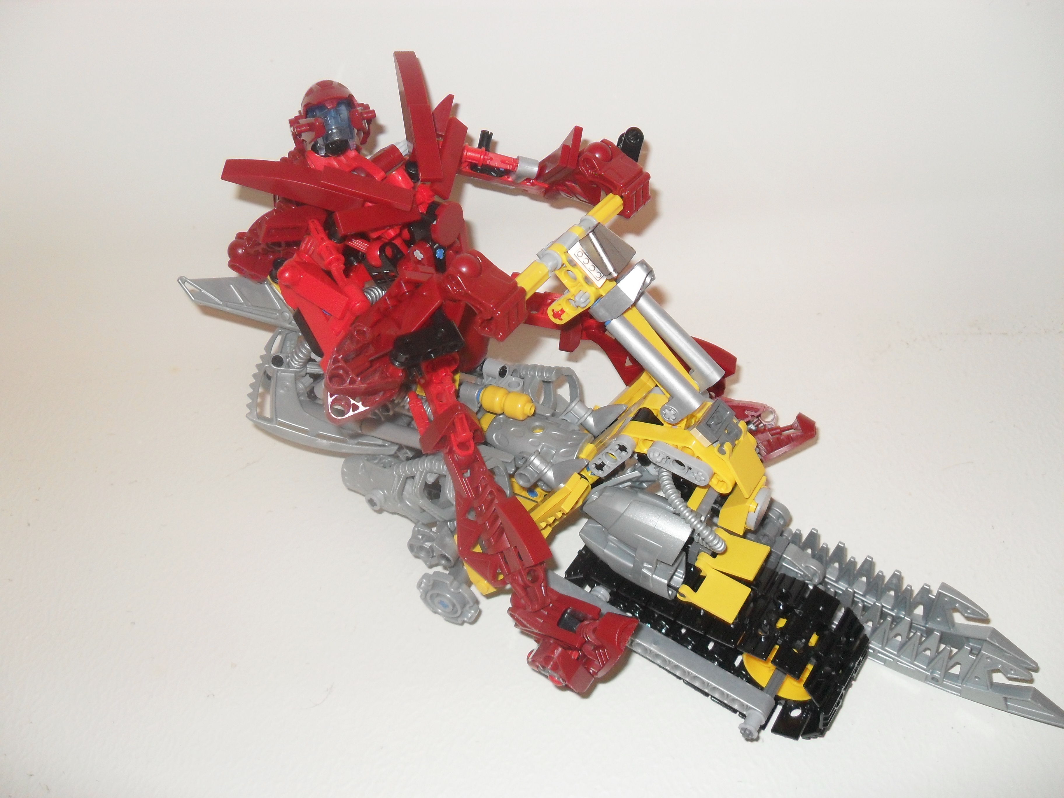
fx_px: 1076
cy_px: 399
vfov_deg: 40.7
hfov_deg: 52.6
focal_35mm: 35
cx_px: 532
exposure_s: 1/45
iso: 200
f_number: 2.8
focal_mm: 6.2
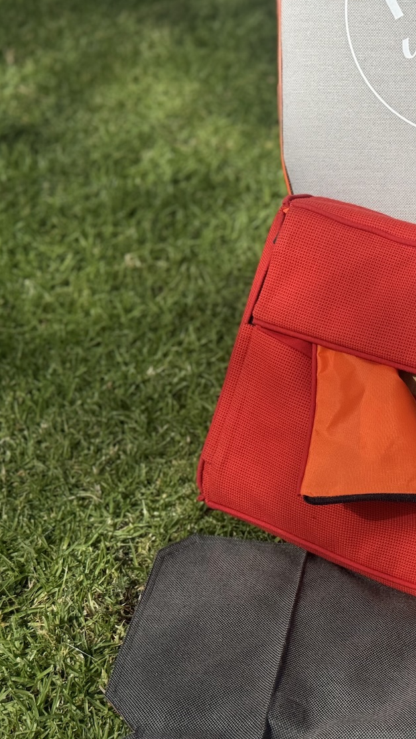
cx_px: 452
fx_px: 1373
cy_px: 370
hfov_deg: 16.7
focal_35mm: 70
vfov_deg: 30.2
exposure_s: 1/12500
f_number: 1.78
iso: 64
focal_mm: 6.76
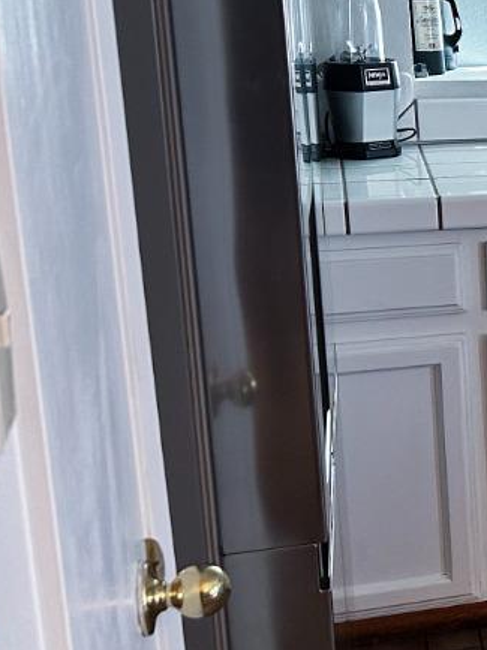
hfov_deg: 13.7
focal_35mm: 83
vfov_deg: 23.5
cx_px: 1107
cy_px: 237
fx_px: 1558
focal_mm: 6.86
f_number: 1.8
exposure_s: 1/60
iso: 200
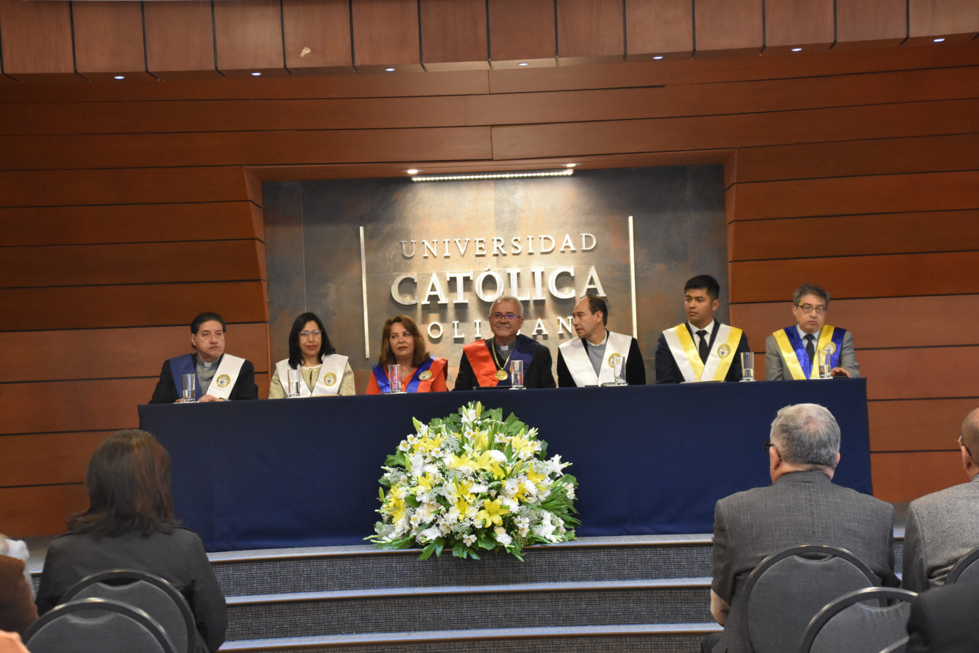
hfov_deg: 23.4
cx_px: 490
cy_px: 326
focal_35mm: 87
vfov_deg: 15.7
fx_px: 2366
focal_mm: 58
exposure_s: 1/60
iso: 4000
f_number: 4.8
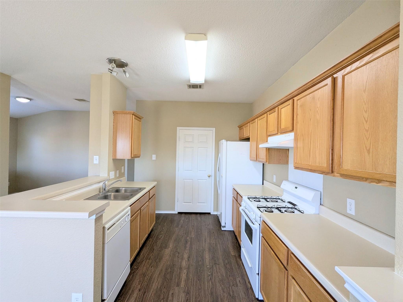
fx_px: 186
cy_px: 151
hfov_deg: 94.5
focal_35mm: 16
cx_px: 202
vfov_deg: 78.1
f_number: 2.2
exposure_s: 1/30
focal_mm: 2.35
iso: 45
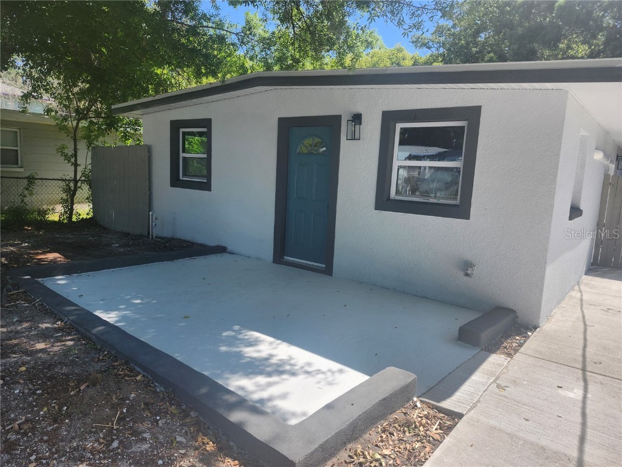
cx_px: 311
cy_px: 234
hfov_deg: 73.9
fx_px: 413
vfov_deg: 58.9
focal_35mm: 23
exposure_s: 1/825
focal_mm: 5.54
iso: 25
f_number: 1.8
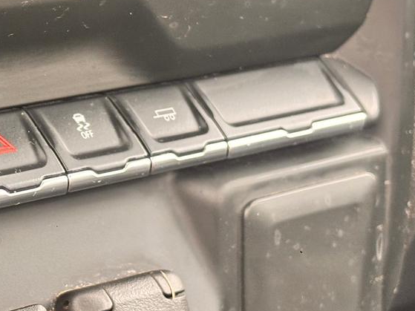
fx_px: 1426
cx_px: -27
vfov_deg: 12.4
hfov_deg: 16.1
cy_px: 132
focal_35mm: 119
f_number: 1.6
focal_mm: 5.96
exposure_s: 1/42
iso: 160
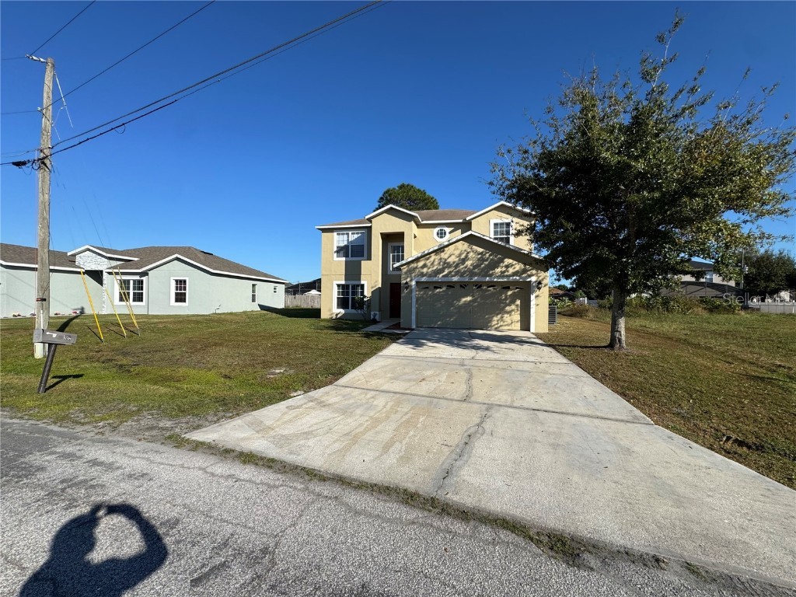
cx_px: 398
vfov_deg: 85.7
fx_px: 322
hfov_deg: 102.1
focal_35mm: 14
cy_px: 298
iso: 50
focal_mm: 2.22
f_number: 2.2
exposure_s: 1/2584
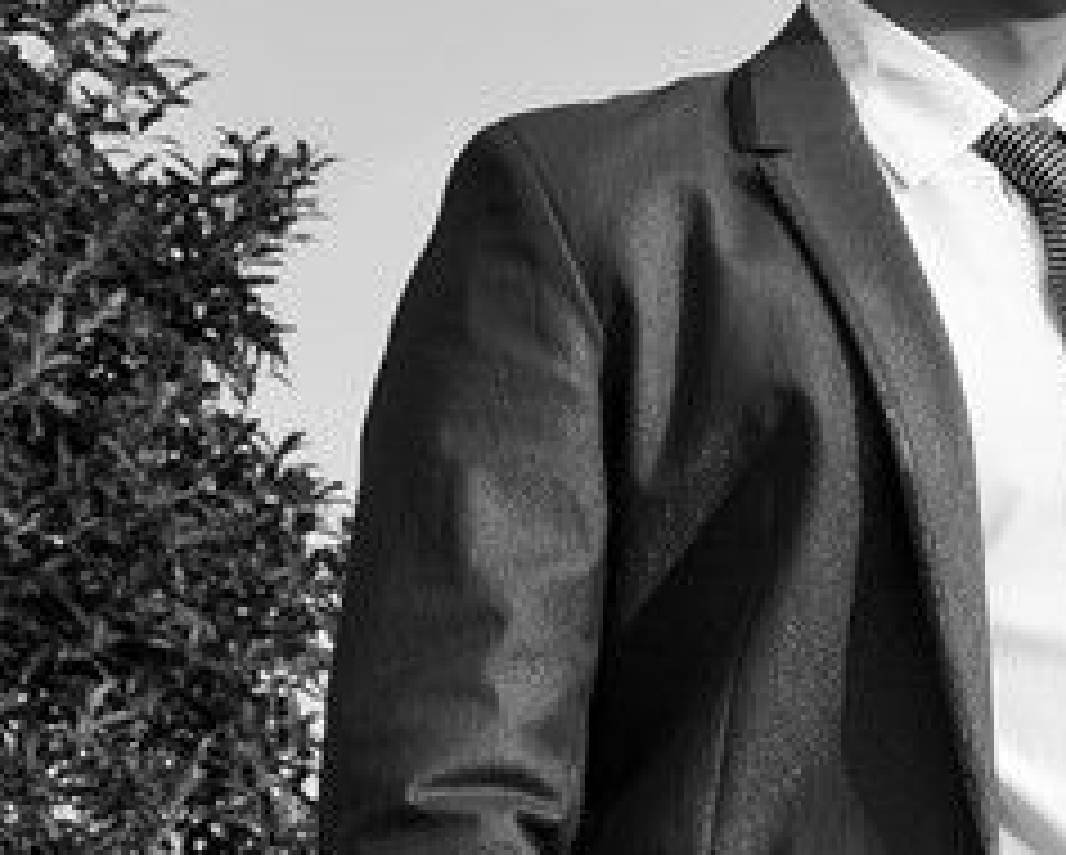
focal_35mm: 180
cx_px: 1489
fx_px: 5684
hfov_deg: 10.4
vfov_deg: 8.6
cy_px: 448
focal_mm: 38
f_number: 10
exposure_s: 1/125
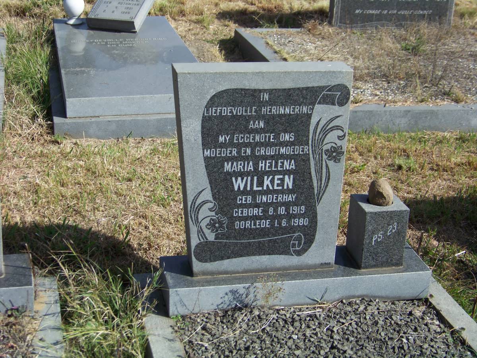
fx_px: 854
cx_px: 238
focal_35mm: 62
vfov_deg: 23.7
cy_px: 179
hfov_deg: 31.2
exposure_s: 1/800
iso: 64
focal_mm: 10.5
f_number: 3.2
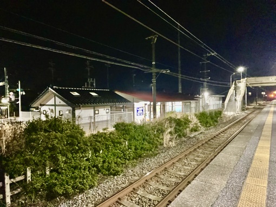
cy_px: 104
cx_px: 138
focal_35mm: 23
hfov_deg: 73.9
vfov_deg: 58.9
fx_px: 183
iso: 1250
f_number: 2.2
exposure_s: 1/17
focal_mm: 2.71
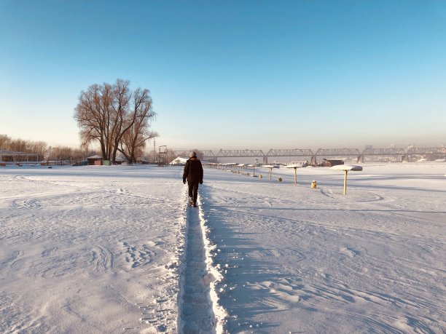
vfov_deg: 49.7
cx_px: 223
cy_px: 167
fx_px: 361
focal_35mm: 28
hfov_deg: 63.4
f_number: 1.8
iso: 20
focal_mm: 4
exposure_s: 1/1453
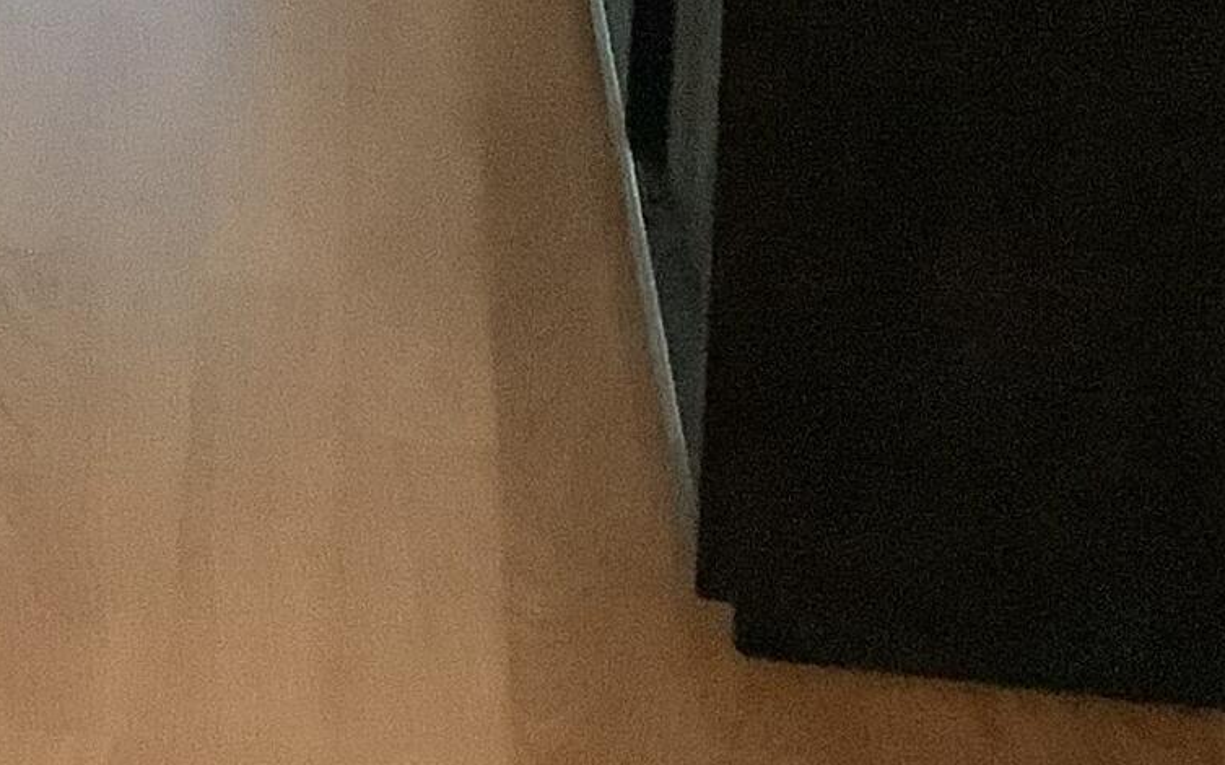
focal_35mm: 131
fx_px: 4372
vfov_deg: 9.1
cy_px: -985
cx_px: -781
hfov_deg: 14.5
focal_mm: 3.3
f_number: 2.4
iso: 400
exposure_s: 1/40
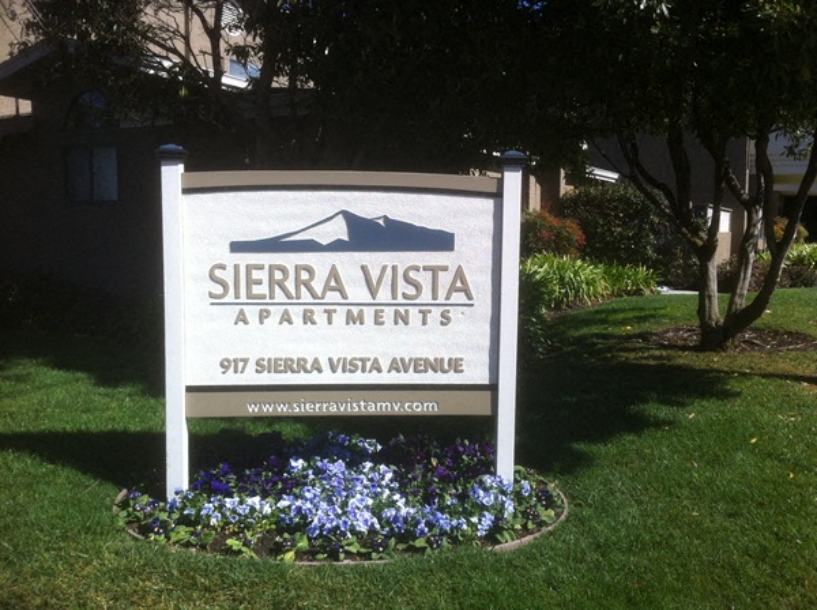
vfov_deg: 40.6
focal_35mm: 35
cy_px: 305
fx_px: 825
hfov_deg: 52.7
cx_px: 408
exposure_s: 1/914
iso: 80
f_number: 2.8
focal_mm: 3.85
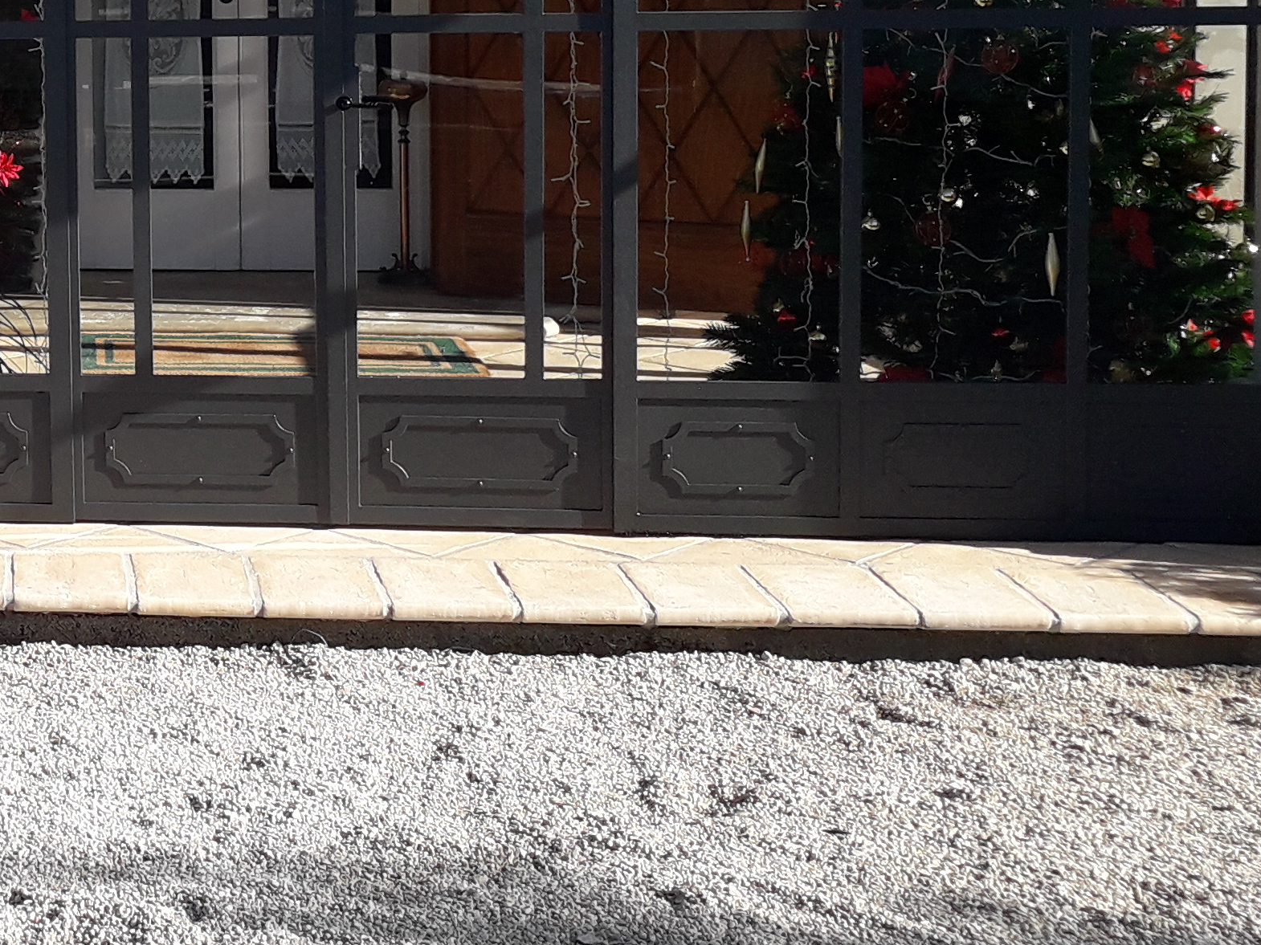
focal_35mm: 71
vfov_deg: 20.1
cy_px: 21
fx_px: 2586
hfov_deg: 24.7
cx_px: -270
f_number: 1.9
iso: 40
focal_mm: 3.6
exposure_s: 1/857
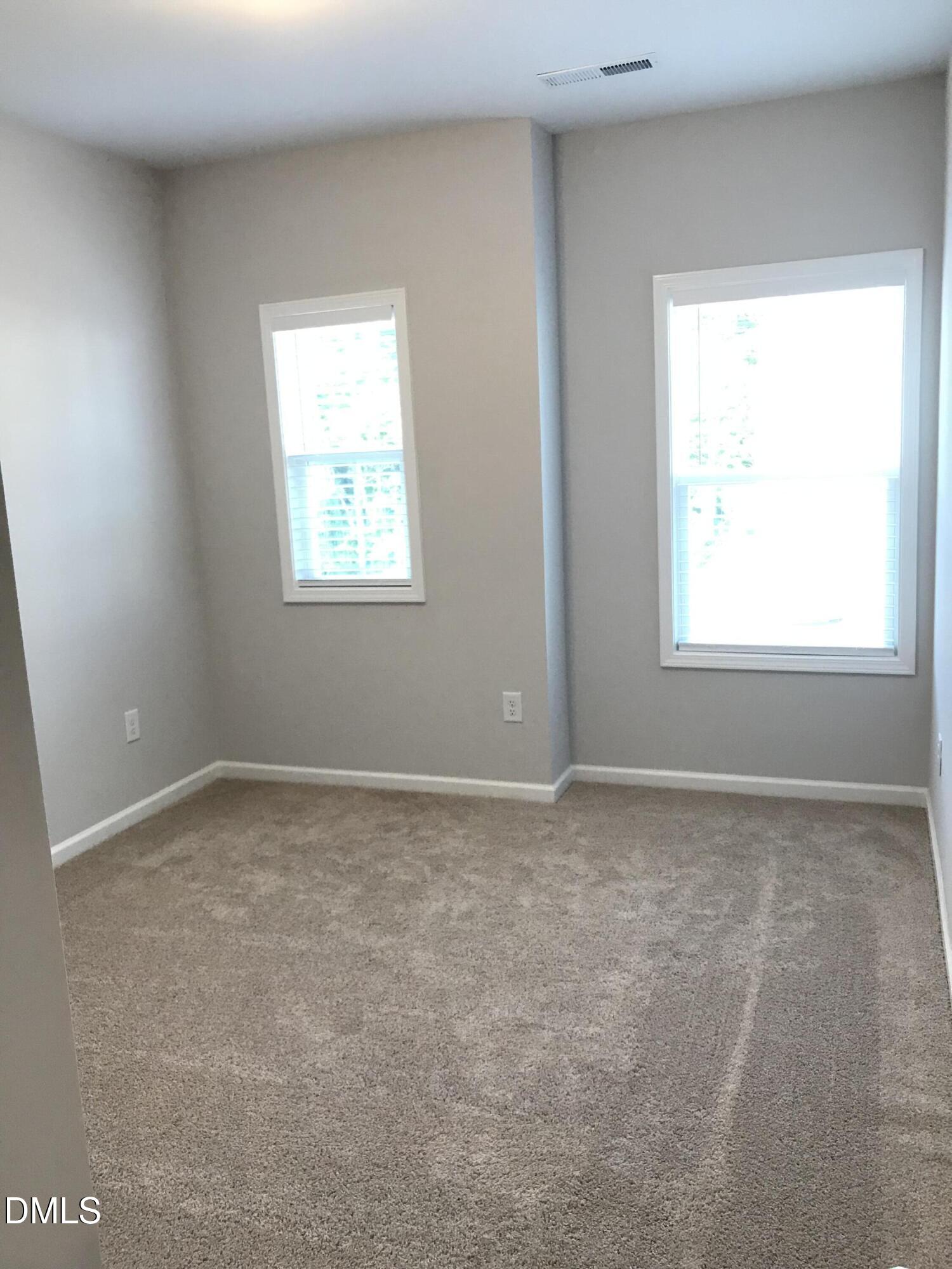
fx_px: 1027
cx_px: 476
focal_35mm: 28
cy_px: 634
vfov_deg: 63.4
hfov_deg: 49.7
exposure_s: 1/30
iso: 40
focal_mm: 3.99
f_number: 1.8
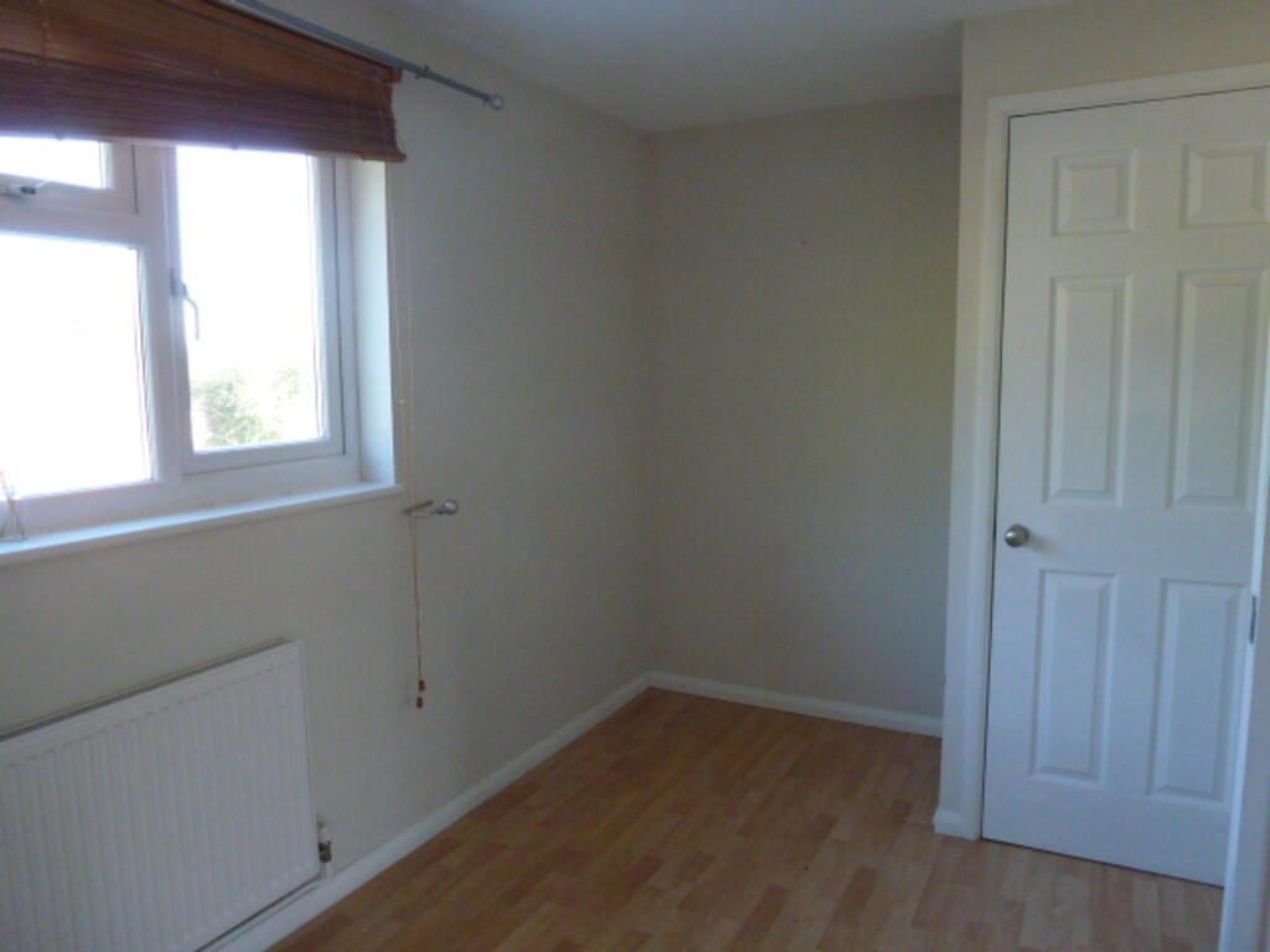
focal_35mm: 24
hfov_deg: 71.6
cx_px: 635
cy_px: 476
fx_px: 881
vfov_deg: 56.8
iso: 320
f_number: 3.3
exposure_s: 1/60
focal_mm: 4.3
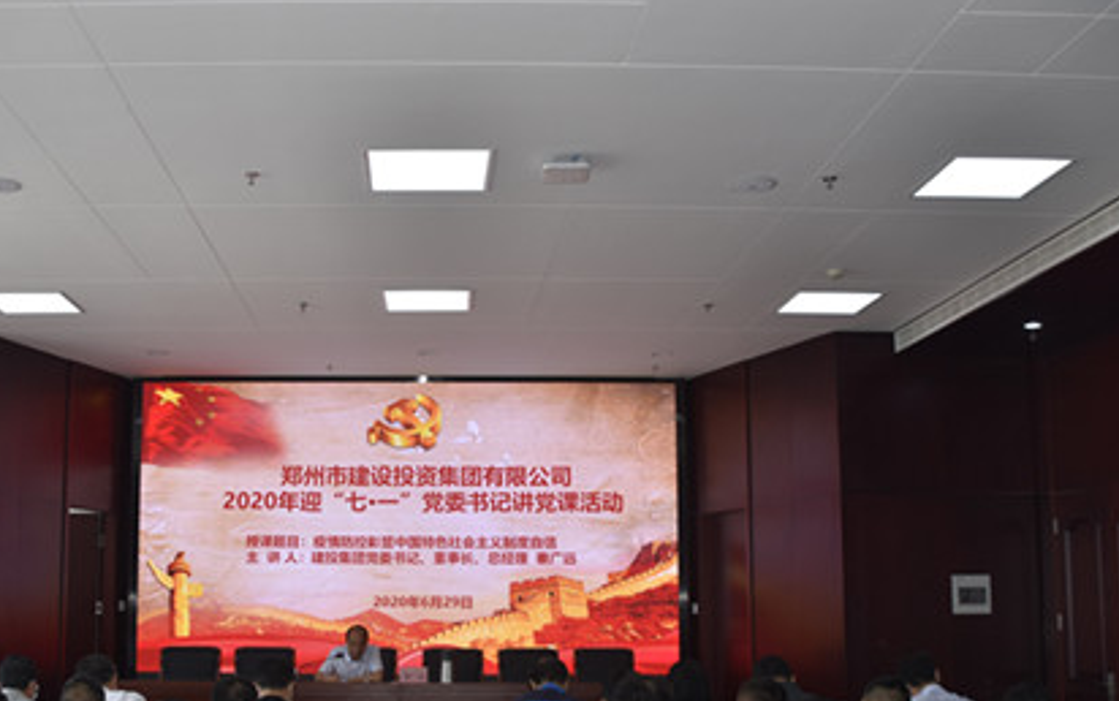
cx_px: 402
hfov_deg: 48.7
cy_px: 463
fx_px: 1221
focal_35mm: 40
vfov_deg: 31.8
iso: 200
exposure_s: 1/160
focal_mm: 18
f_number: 3.5
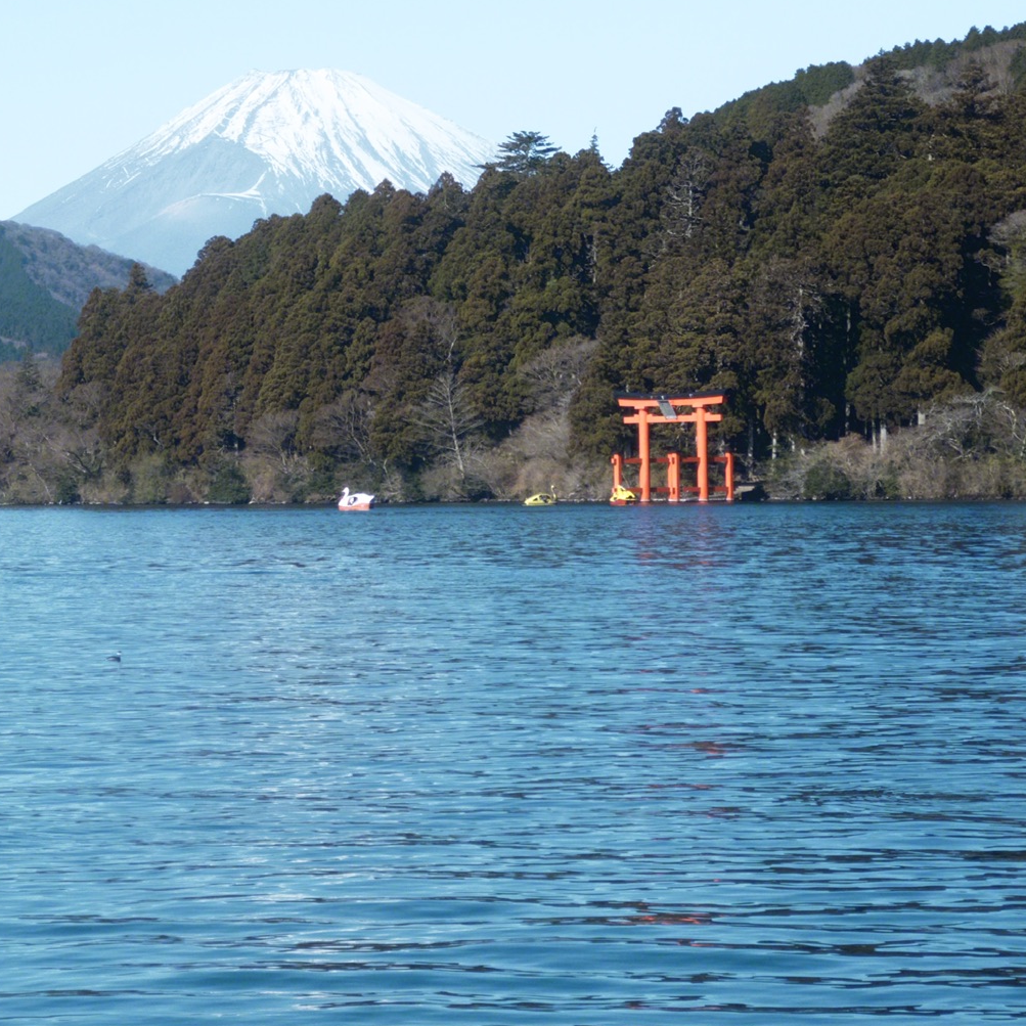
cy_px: 165
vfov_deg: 12.5
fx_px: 4661
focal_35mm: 139
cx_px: 265
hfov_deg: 12.5
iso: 32
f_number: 2.8
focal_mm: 9
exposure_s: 1/626
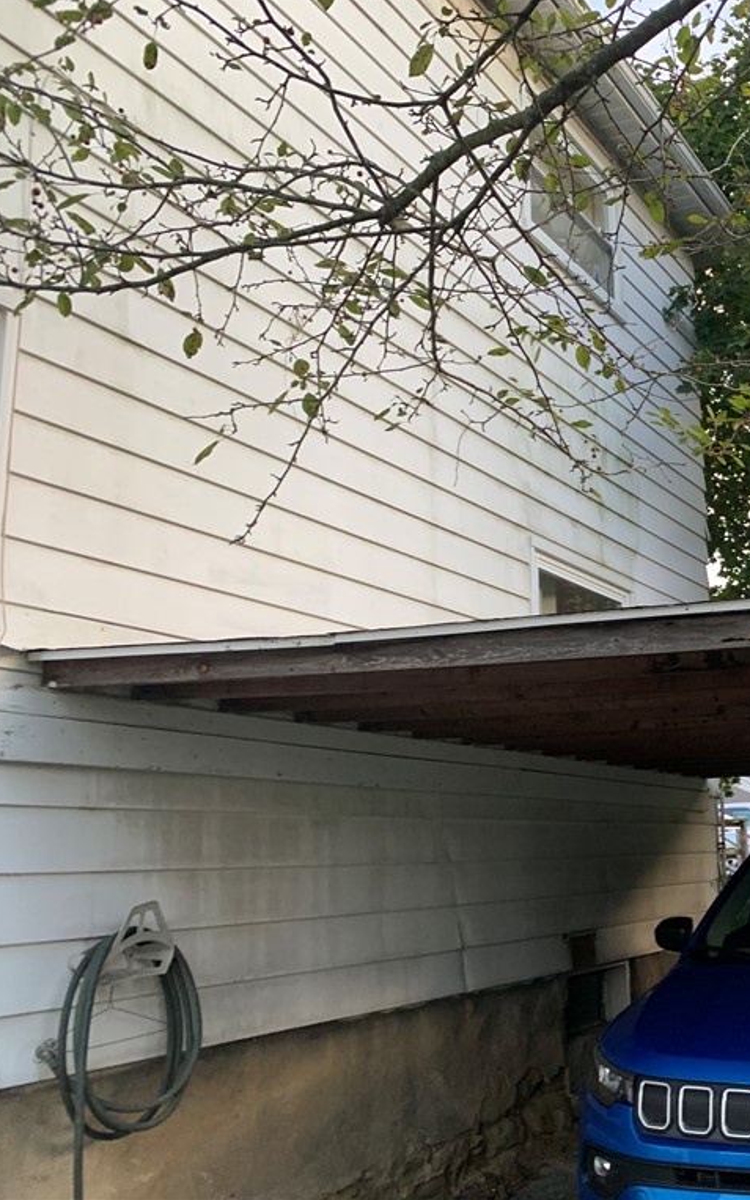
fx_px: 1210
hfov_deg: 31.5
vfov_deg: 52.7
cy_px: 598
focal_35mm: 37
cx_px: 770
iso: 100
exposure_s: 1/111
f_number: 1.8
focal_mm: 4.25
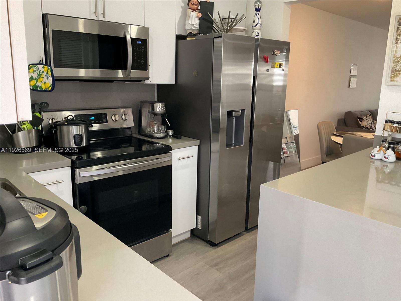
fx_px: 336
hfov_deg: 61.7
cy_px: 150
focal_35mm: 29
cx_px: 200
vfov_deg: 48.2
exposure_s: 1/60
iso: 125
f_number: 1.8
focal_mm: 3
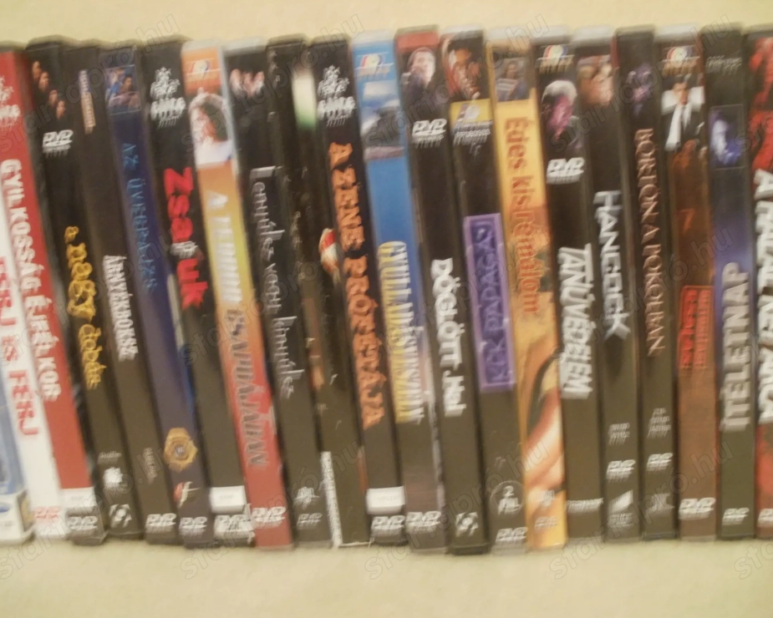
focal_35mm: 38
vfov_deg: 39.2
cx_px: 380
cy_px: 311
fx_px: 869
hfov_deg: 47.9
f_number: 3.5
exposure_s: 1/2
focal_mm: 6.3
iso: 200
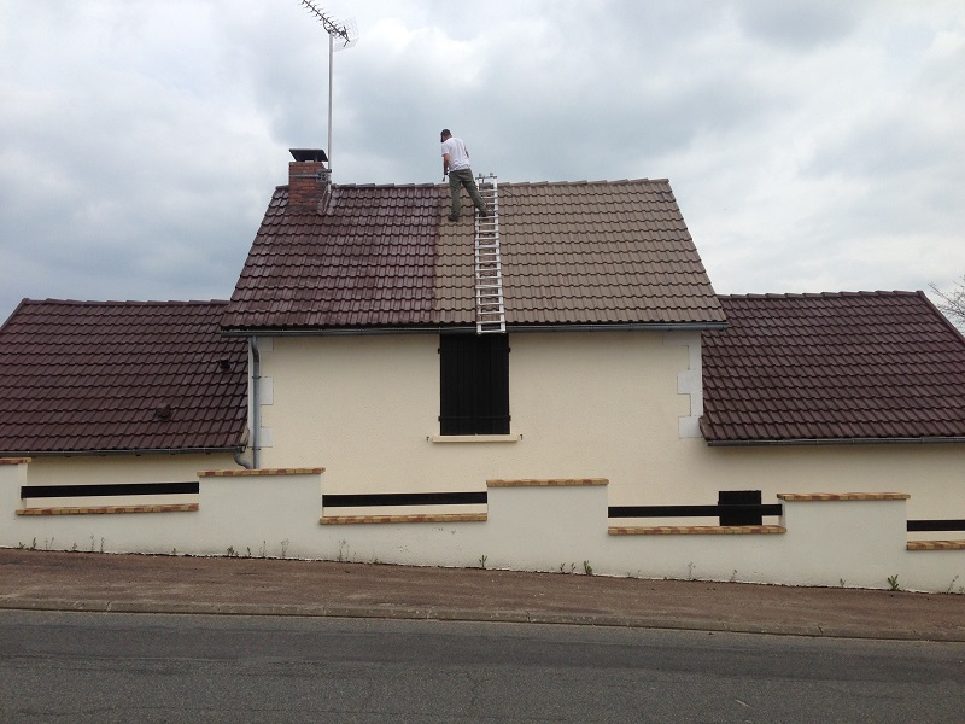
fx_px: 920
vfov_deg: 42.9
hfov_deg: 55.4
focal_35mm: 33
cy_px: 362
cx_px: 482
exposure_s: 1/1808
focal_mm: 4.13
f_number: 2.4
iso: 50
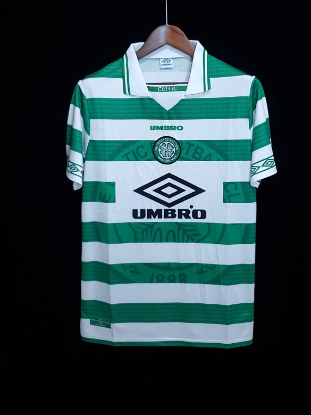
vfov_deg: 51.0
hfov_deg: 39.6
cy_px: 167
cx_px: 167
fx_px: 431
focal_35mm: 36
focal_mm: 4.3
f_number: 1.5
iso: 200
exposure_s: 1/30
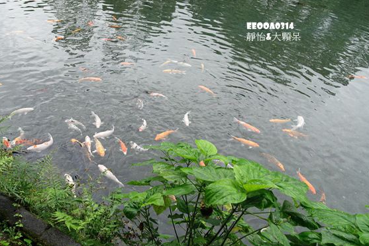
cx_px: 156
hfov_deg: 65.1
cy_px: 121
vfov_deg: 46.4
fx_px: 287
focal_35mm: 28
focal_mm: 8.8
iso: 125
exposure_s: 1/80
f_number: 3.2
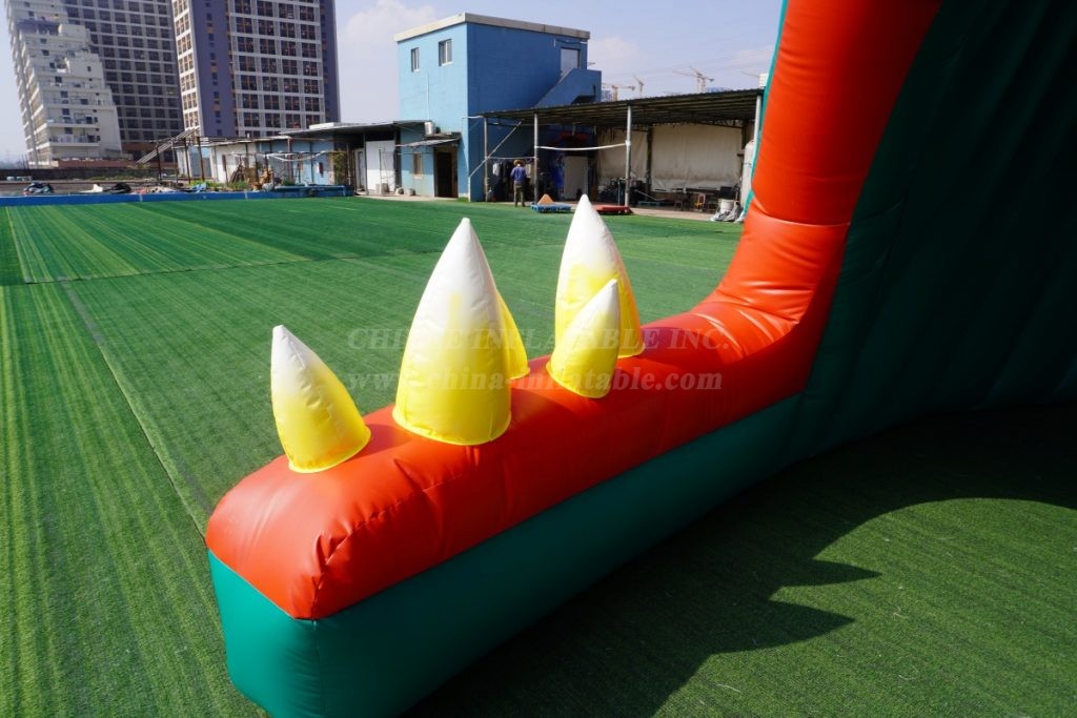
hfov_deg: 73.7
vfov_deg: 53.1
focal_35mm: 24
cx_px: 538
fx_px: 718
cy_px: 359
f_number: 10
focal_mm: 16
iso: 100
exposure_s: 1/160
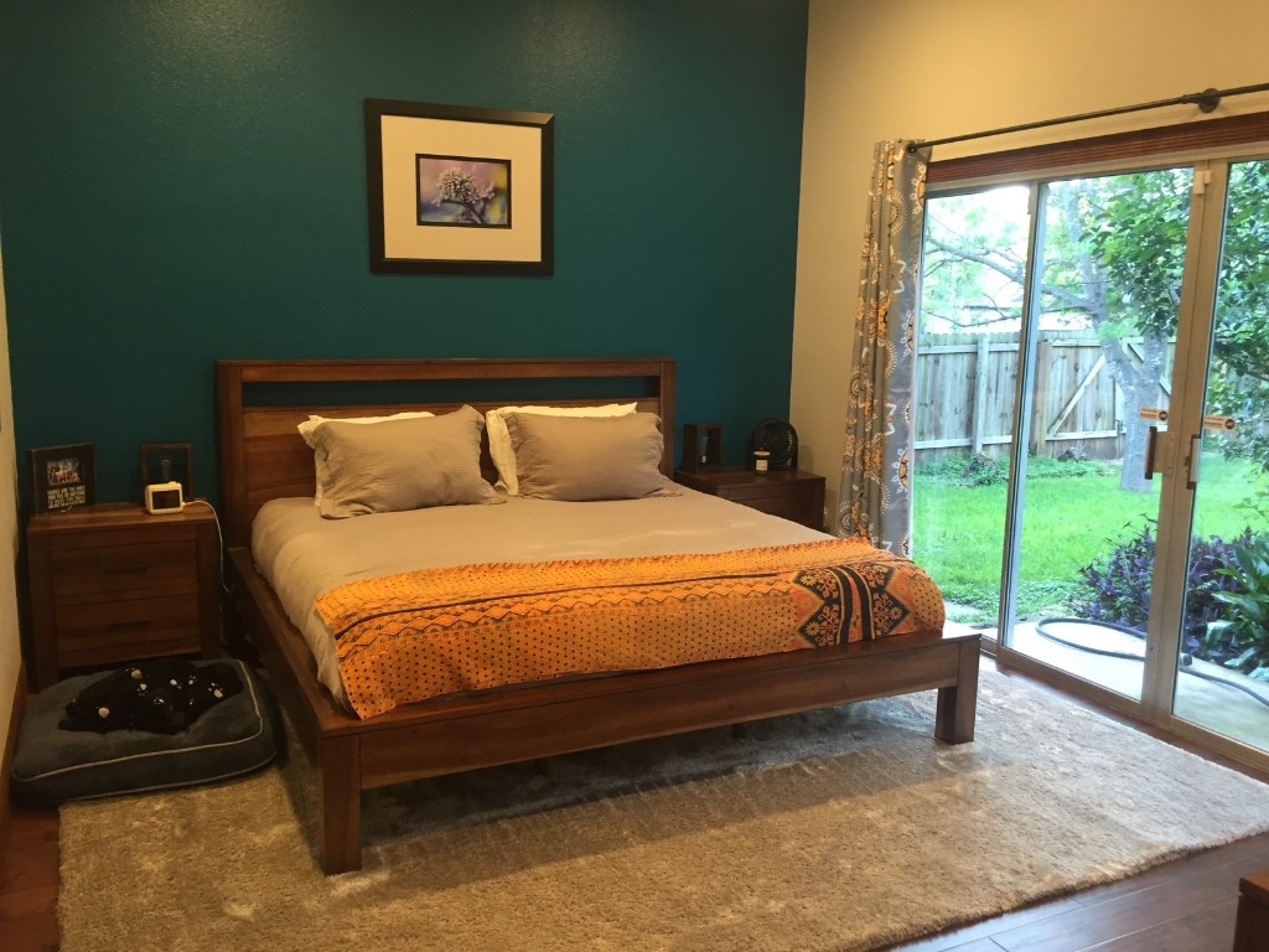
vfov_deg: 48.2
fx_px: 1063
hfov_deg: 61.7
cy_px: 476
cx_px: 634
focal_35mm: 29
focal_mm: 4.15
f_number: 2.2
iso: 100
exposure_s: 1/30
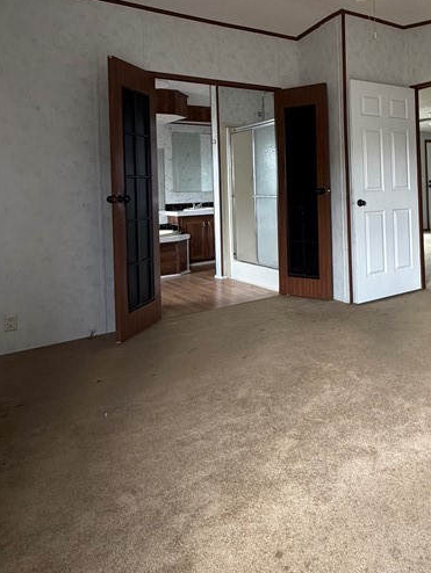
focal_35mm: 29
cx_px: 386
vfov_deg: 59.9
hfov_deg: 44.1
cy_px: 182
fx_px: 481
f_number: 2.2
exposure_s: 1/108
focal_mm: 2.22
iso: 320
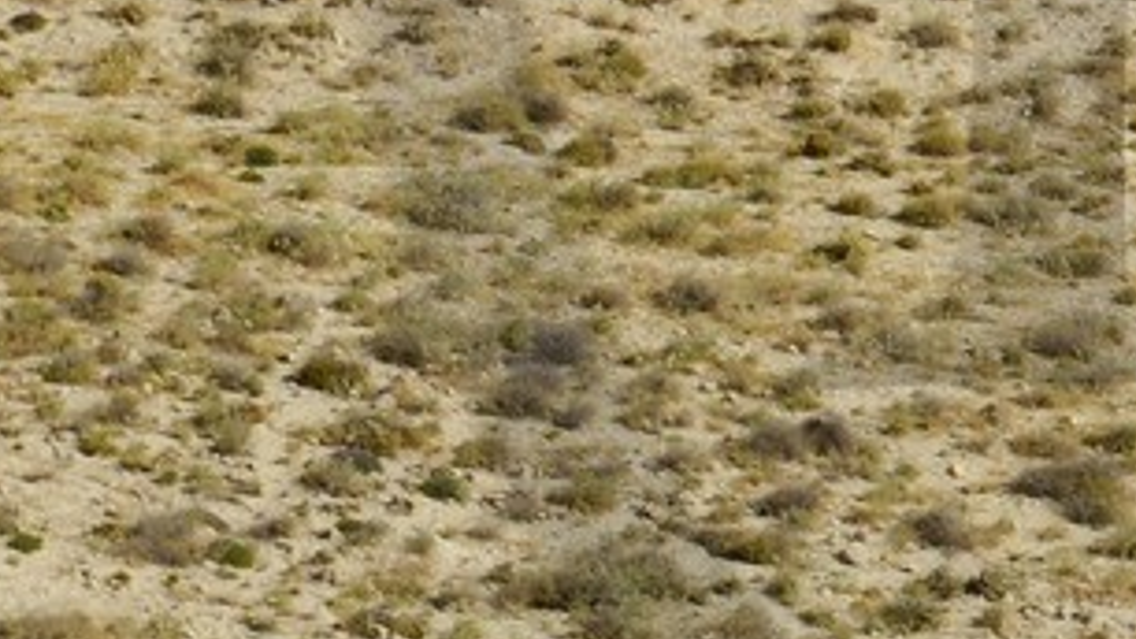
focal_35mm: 383
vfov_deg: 3.2
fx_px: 11535
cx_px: 1849
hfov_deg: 5.6
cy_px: -219
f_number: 13
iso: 400
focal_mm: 70
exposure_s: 1/800
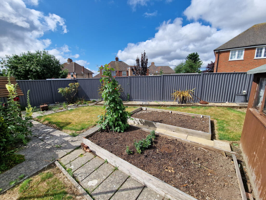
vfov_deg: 89.9
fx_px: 100
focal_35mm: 13
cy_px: 100
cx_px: 133
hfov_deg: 106.2
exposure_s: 1/2560
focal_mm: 2.2
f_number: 2.2
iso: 50
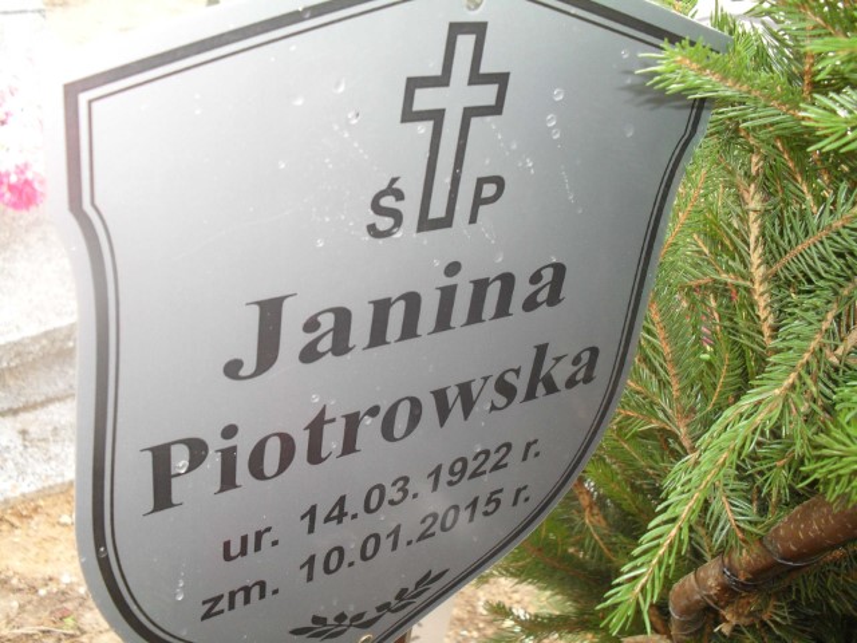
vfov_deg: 40.7
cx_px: 428
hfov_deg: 52.6
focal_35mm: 35
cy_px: 322
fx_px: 867
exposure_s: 1/45
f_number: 3.2
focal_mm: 6.3
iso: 200
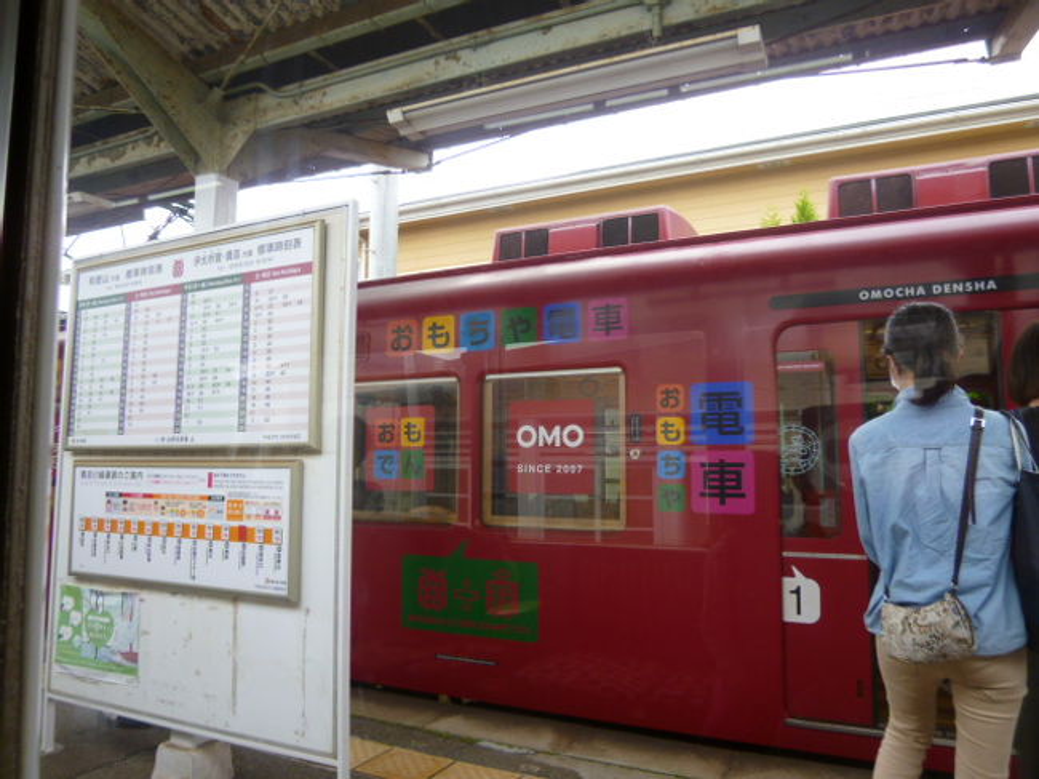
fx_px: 720
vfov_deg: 56.8
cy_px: 390
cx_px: 520
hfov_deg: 71.6
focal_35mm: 24
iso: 100
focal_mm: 4.3
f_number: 2.5
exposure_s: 1/320
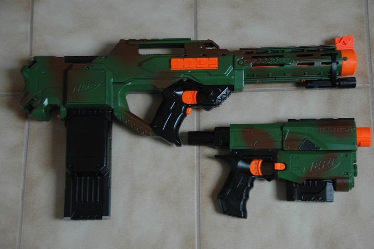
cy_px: 126
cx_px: 188
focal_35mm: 58
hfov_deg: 34.5
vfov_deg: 23.4
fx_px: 602
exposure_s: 1/25
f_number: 4.8
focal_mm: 38
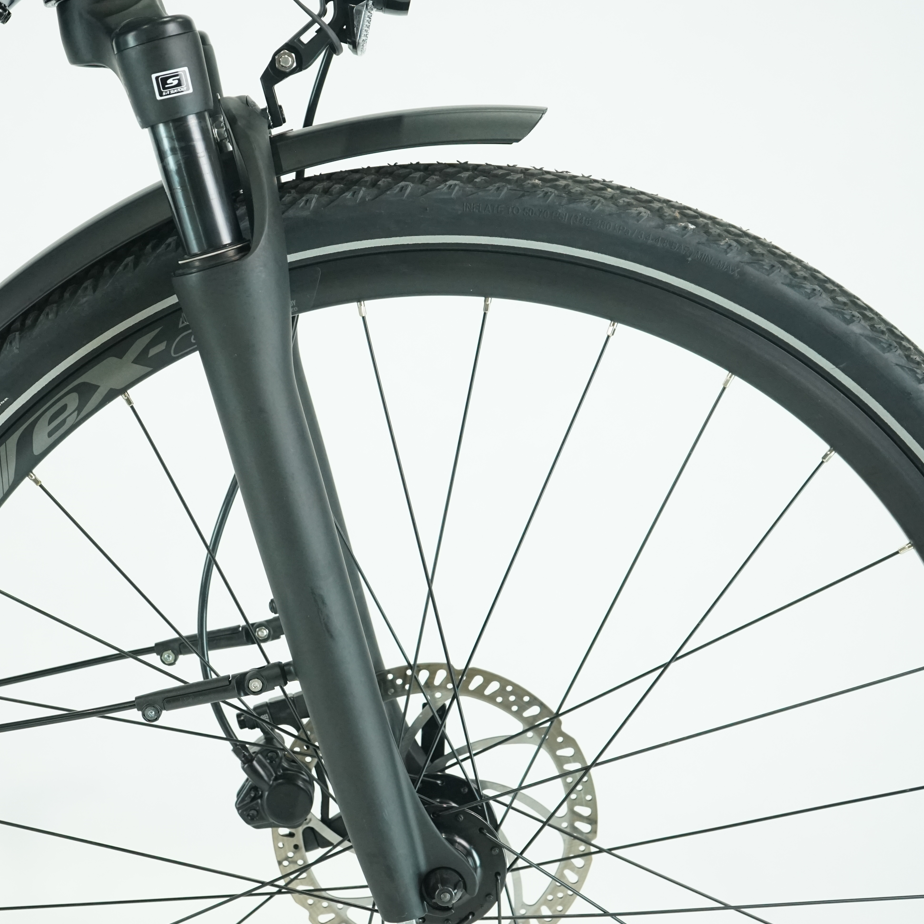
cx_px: 279
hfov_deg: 27.1
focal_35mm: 63
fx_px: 1903
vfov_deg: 27.3
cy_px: 464
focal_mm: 48
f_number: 5.6
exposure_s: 1/200
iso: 2500
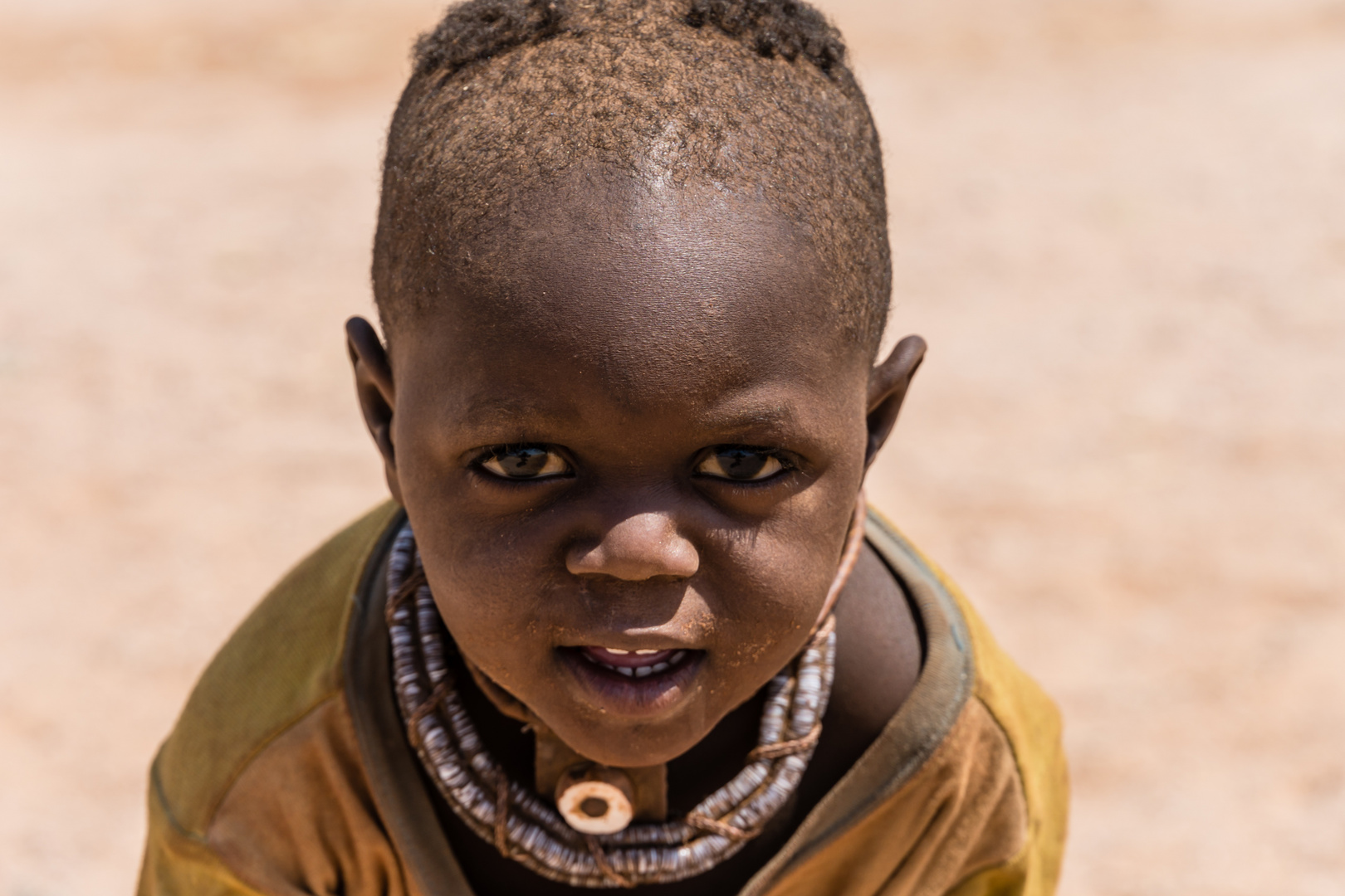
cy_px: 448
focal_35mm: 123
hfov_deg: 16.7
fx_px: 4595
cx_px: 672
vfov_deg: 11.1
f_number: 6.7
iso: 100
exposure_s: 1/250
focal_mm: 82
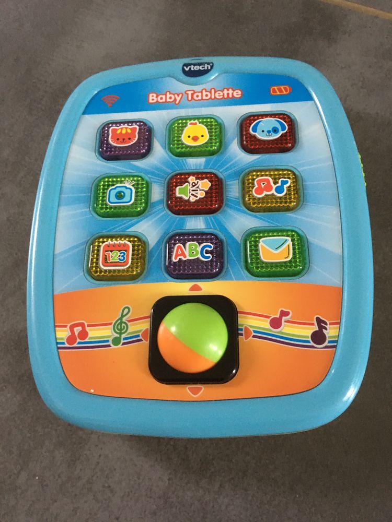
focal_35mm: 29
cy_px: 261
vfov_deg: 61.7
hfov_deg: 48.2
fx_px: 438
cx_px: 196
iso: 400
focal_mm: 4.15
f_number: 2.2
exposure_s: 1/17
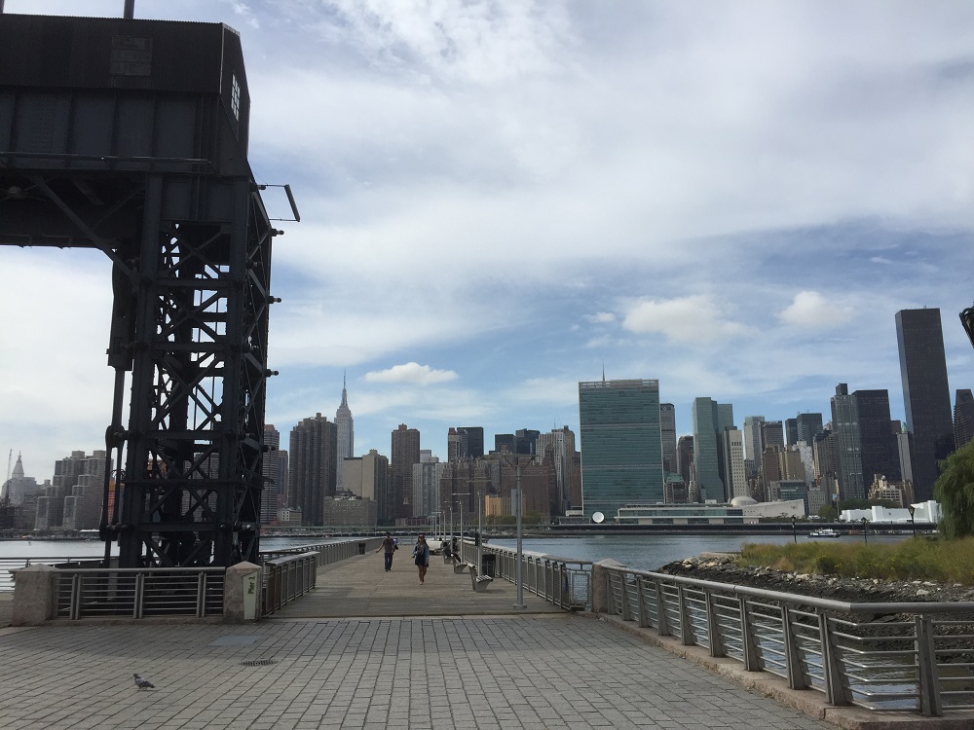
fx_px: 816
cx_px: 487
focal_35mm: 29
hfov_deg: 61.7
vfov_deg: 48.2
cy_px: 365
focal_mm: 4.15
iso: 32
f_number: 2.2
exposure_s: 1/3049
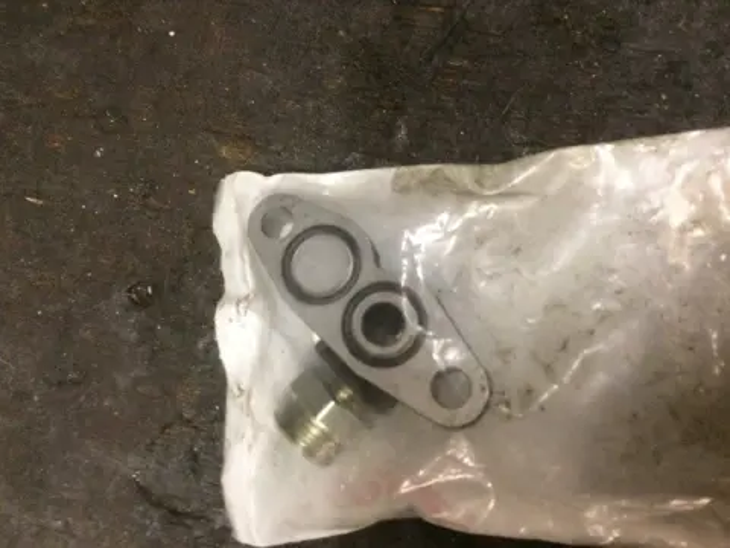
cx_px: 365
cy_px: 274
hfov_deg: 61.7
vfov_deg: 48.2
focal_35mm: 29
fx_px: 612
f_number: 2.2
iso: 320
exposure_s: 1/25
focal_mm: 4.15
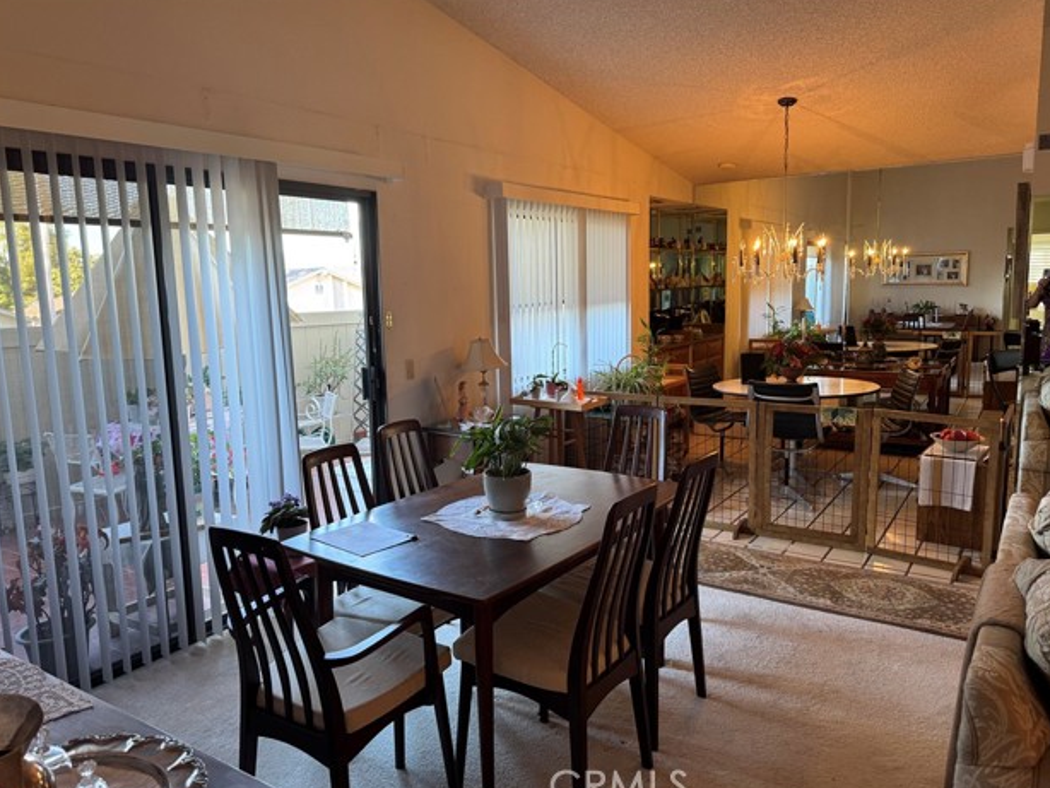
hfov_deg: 69.4
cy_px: 400
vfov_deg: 54.9
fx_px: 759
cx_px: 530
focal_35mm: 25
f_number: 1.78
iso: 125
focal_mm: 6.76
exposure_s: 1/60
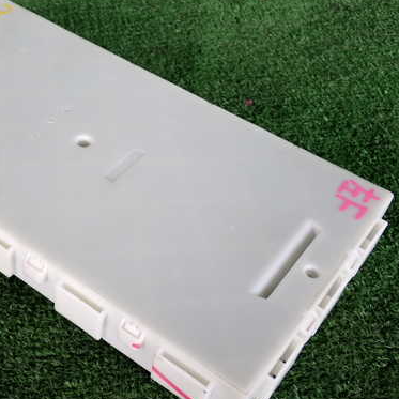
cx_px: 95
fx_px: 704
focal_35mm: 54
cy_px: 210
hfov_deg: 31.0
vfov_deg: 31.6
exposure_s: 1/125
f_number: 2.7
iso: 160
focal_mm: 6.83
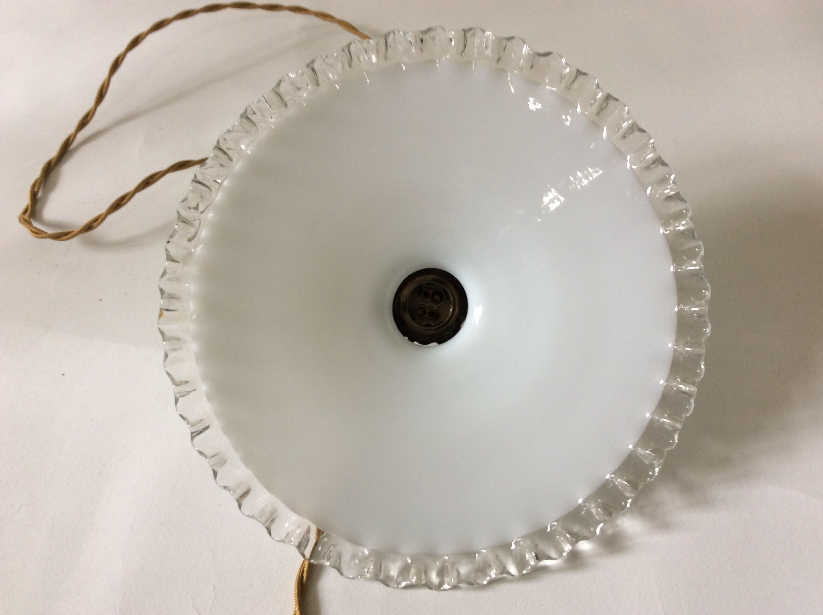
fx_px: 760
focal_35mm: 32
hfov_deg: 56.9
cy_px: 308
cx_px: 412
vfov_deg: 44.1
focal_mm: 3.3
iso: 40
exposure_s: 1/25
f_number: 2.4
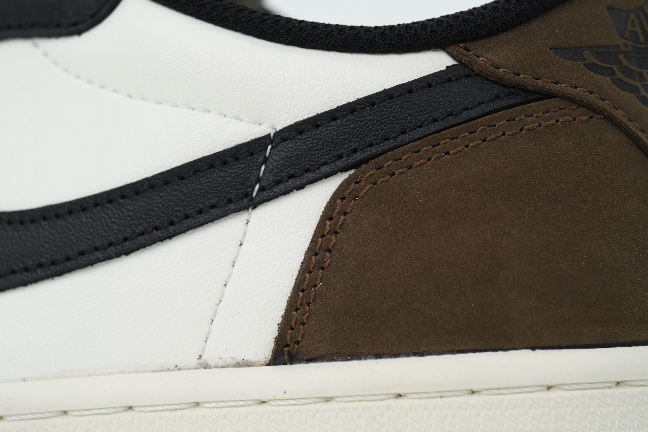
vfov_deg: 13.8
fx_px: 1782
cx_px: 324
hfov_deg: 20.6
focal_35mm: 99
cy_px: 216
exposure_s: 1/100
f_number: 11
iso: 400
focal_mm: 99
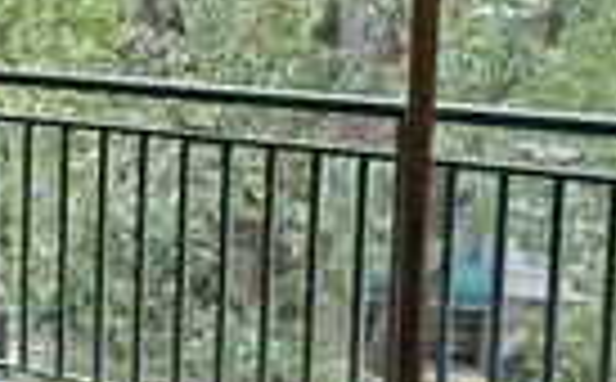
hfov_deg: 18.2
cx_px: -454
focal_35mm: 93
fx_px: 1558
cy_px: 34
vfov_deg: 13.8
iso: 125
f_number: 1.78
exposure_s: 1/120
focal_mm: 6.86
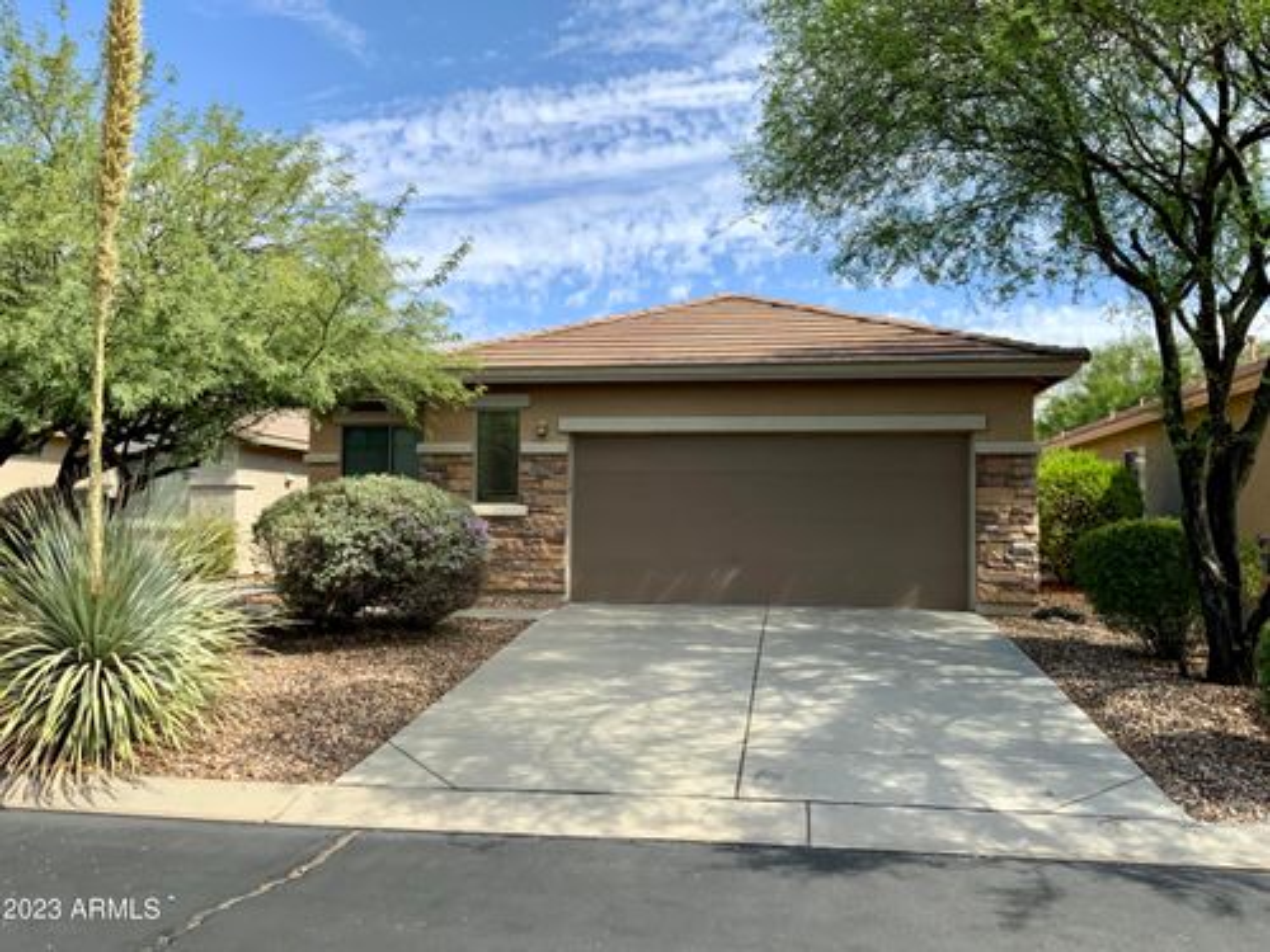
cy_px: 476
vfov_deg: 48.2
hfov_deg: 61.7
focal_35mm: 29
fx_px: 1064
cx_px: 635
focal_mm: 3
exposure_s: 1/1168
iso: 16
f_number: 1.8
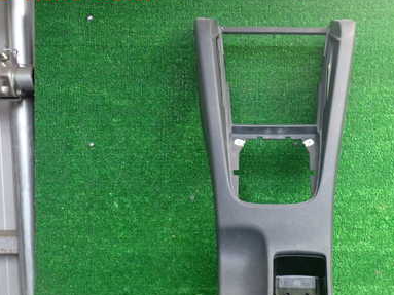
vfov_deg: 30.5
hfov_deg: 39.8
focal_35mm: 47
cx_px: 272
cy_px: 212
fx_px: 535
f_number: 2.3
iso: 640
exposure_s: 1/60
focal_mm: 5.4
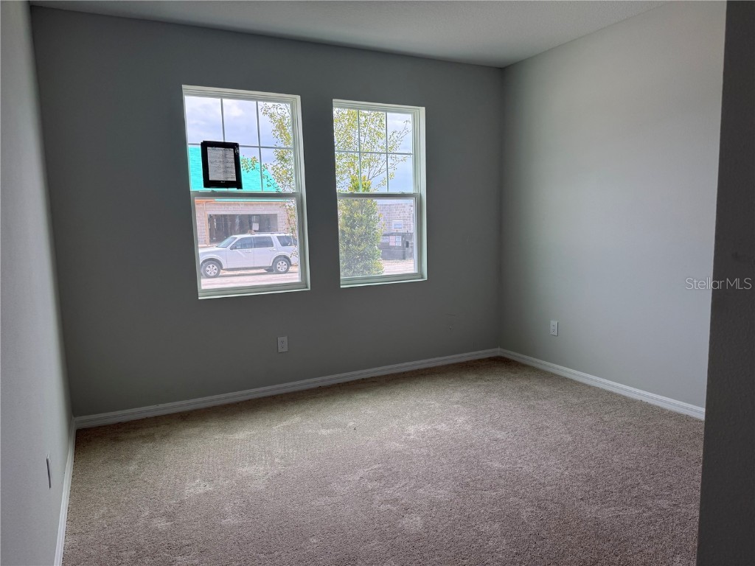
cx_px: 378
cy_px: 283
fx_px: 523
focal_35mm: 24
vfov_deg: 56.8
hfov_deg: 71.6
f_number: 1.78
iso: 100
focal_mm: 6.76
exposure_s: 1/571
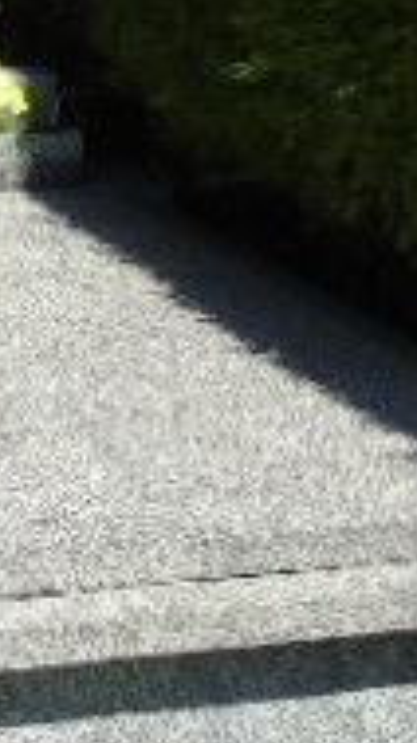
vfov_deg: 20.0
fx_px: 2108
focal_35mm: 107
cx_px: -236
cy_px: 307
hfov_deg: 10.8
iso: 80
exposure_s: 1/640
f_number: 3.6
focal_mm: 5.2
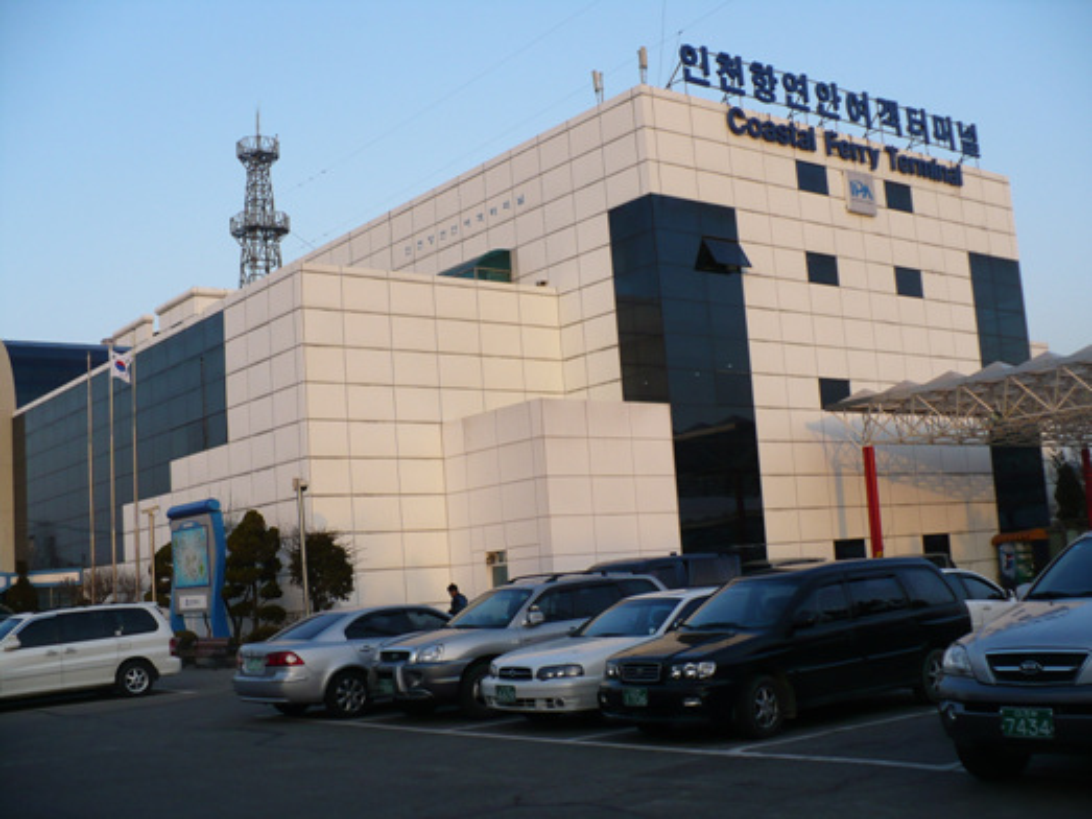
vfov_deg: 34.3
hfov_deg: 44.8
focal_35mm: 42
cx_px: 546
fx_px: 1325
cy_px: 410
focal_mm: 7
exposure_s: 1/400
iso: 100
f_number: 2.9
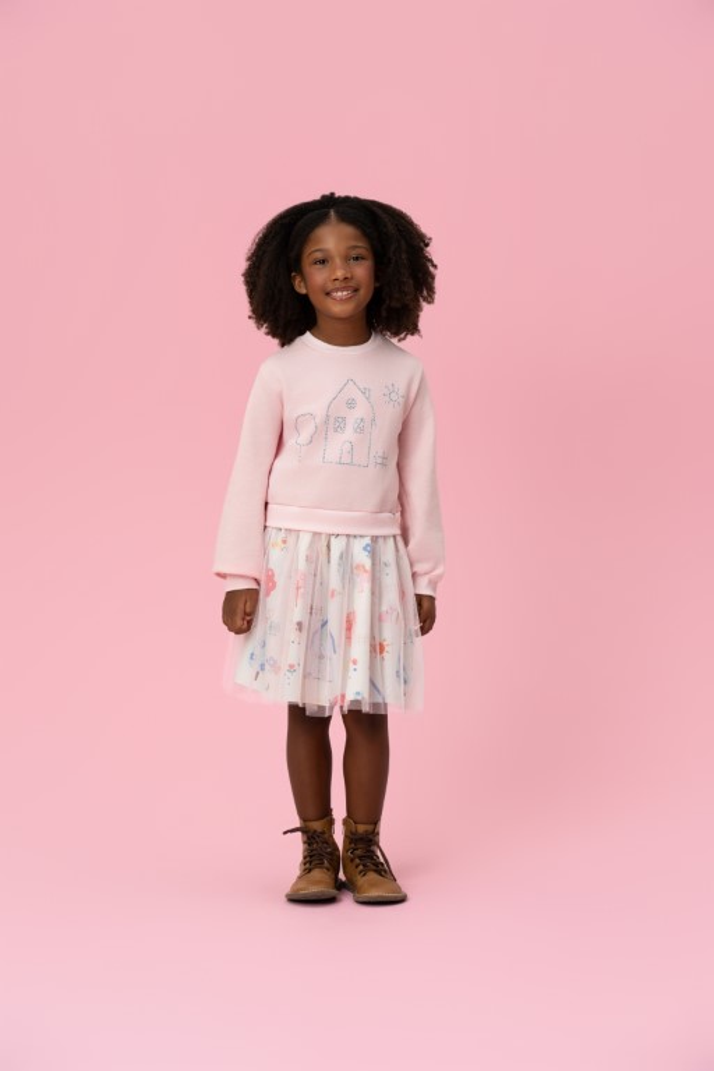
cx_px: 357
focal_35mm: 75
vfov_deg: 27.0
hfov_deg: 18.2
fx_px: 2231
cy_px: 536
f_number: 6.3
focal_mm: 75
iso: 100
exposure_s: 1/125
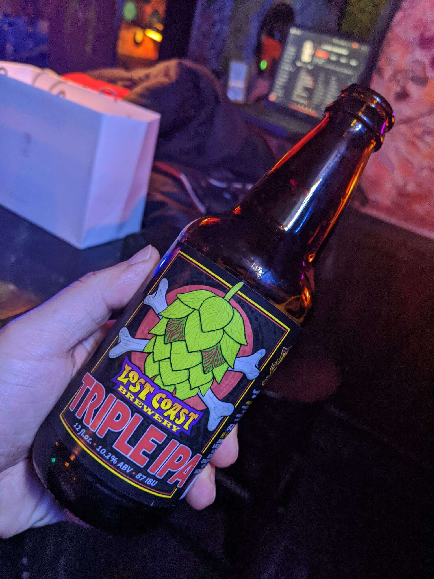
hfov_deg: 51.4
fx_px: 451
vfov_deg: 65.3
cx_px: 217
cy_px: 290
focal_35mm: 27
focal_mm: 4.38
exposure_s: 1/25
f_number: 1.73
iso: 613
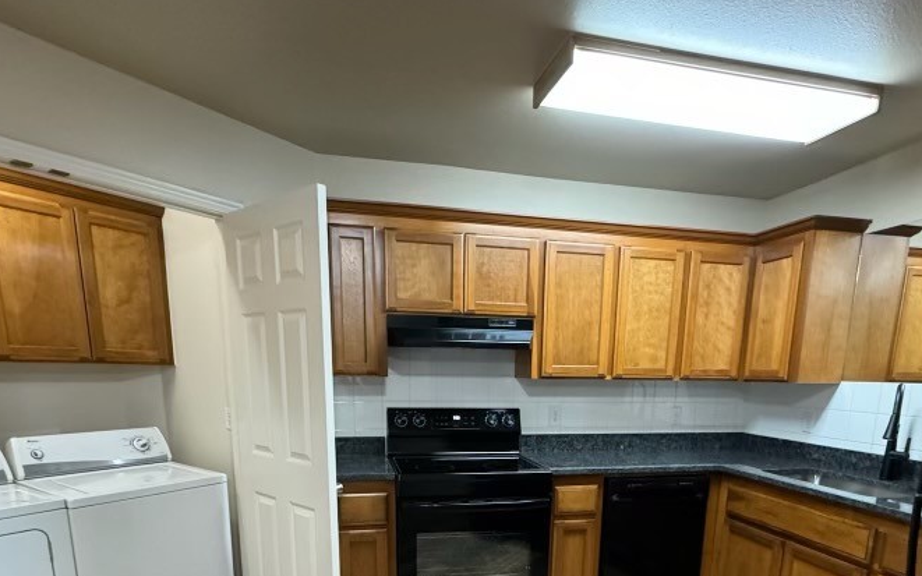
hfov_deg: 77.1
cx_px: 476
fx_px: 578
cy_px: 497
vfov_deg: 48.5
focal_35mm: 23
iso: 640
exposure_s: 1/60
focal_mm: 2.22
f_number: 2.2
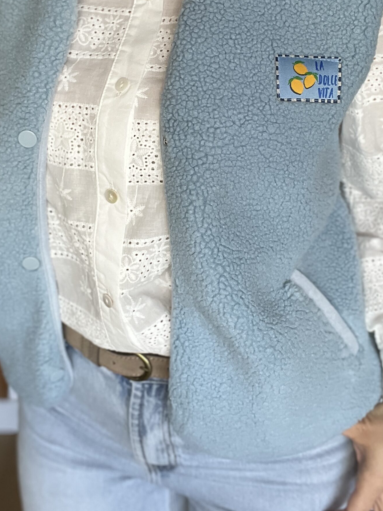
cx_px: 185
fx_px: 723
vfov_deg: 38.3
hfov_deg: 29.7
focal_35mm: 49
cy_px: 154
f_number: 2.2
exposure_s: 1/70
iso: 100
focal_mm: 2.71
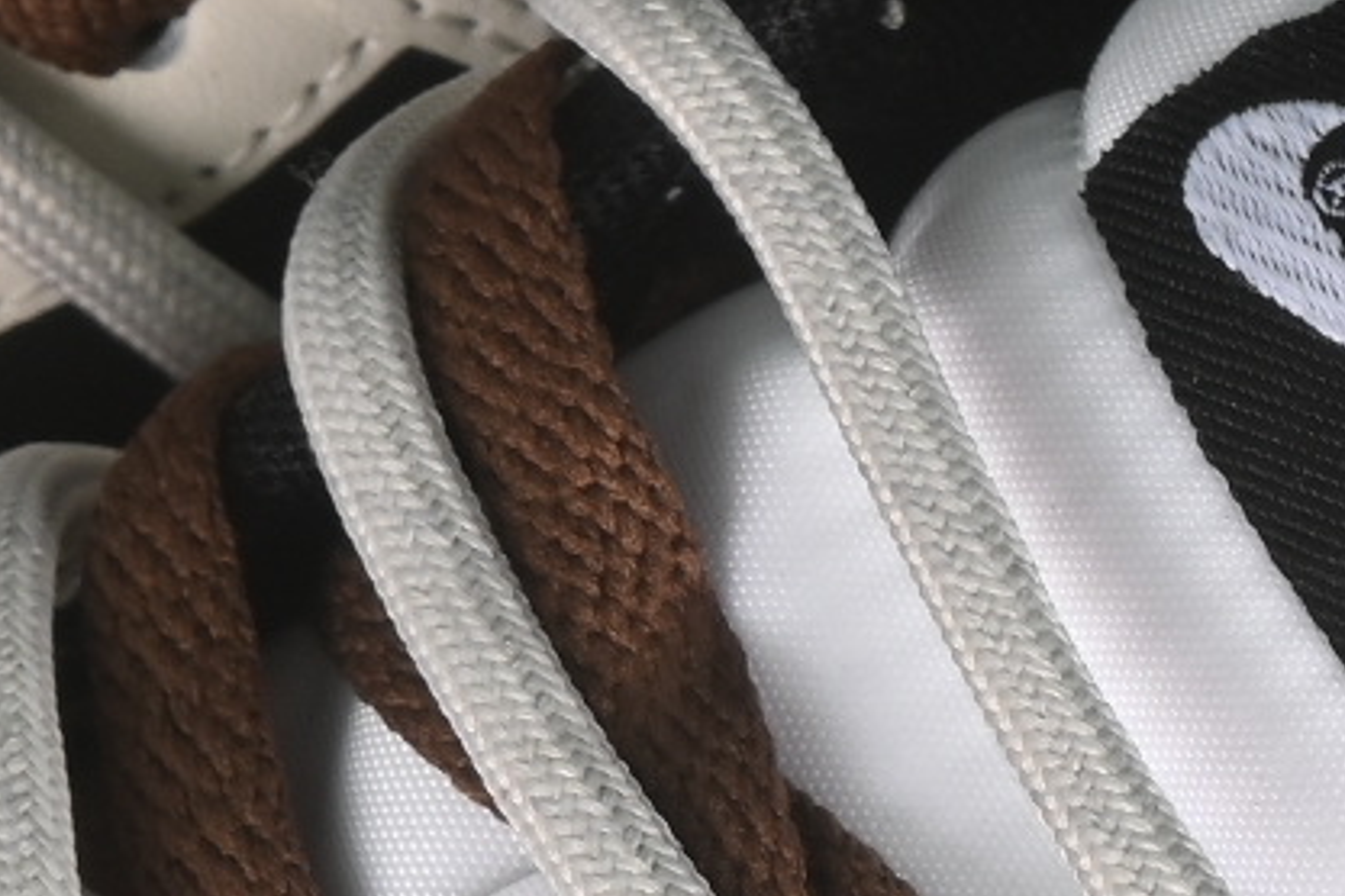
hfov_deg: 4.1
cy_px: 973
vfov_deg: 2.7
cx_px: 377
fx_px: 18716
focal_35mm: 501
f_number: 6.3
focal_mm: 50
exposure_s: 1/50
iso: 160
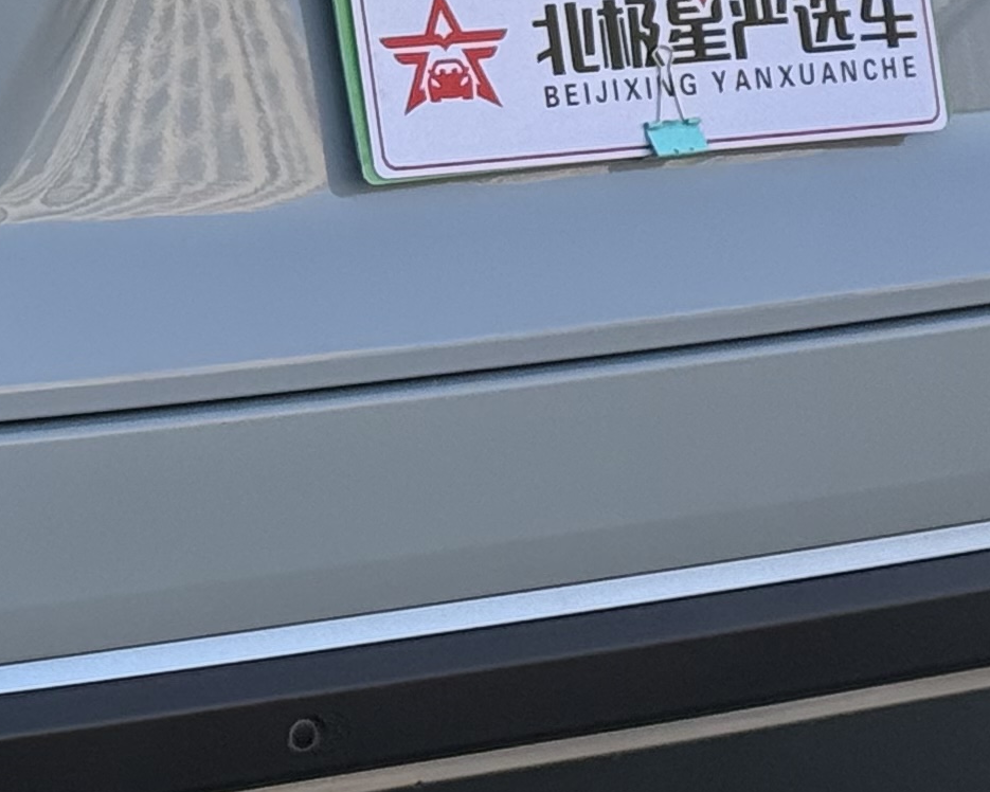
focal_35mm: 202
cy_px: 19
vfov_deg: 7.6
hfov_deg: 9.3
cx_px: -524
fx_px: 5919
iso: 80
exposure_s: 1/1377
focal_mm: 6.76
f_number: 1.78
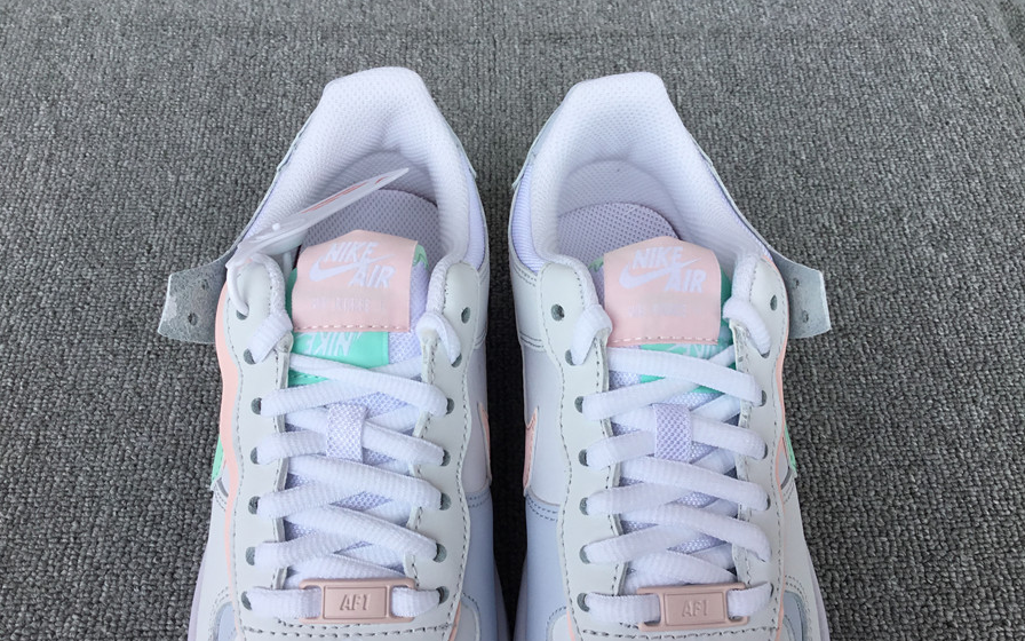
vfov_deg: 38.3
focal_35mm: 33
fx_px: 922
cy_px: 302
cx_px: 511
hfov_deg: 58.1
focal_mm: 3.3
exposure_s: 1/450
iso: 25
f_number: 2.4
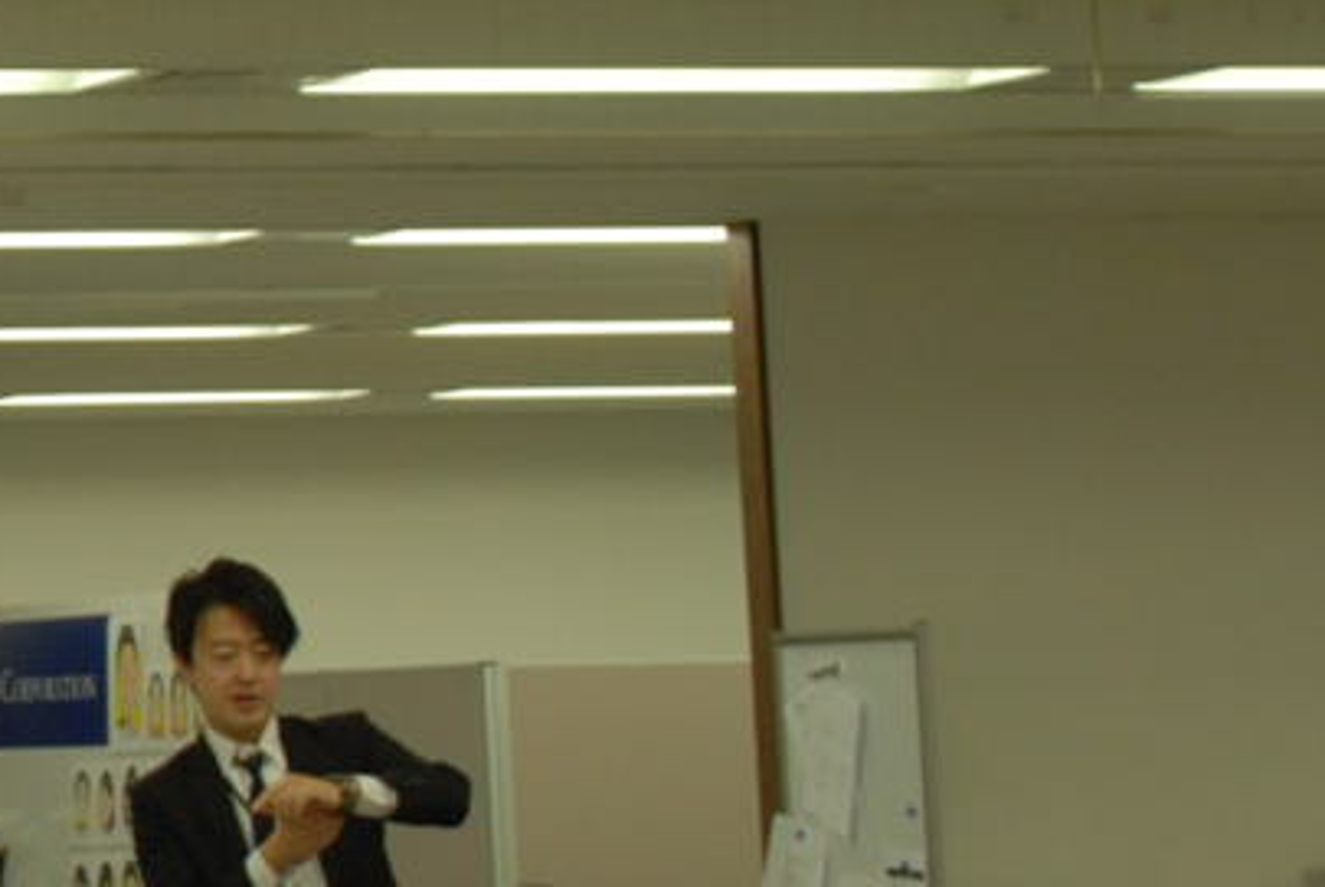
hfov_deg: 11.2
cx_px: -939
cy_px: -370
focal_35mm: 172
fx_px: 6337
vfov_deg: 7.9
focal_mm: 24
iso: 400
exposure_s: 1/80
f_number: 4.2
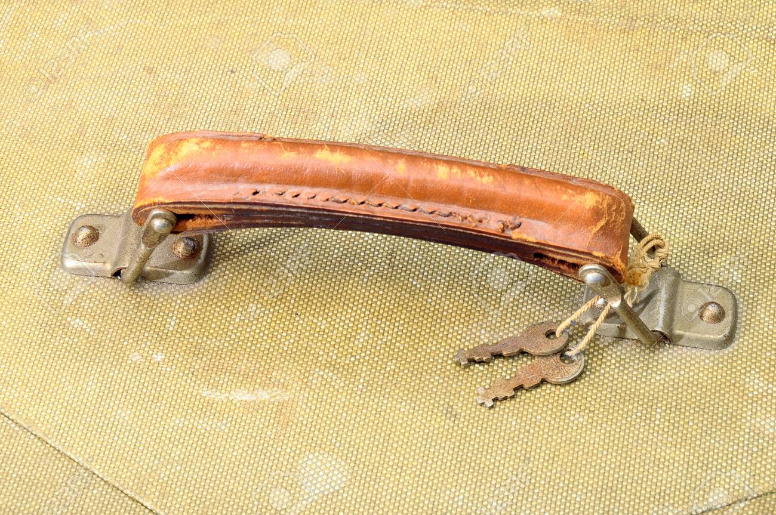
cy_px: 258
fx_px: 2422
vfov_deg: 12.1
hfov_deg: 18.2
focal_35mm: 112
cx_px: 388
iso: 200
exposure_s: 1/160
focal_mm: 75
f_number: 13
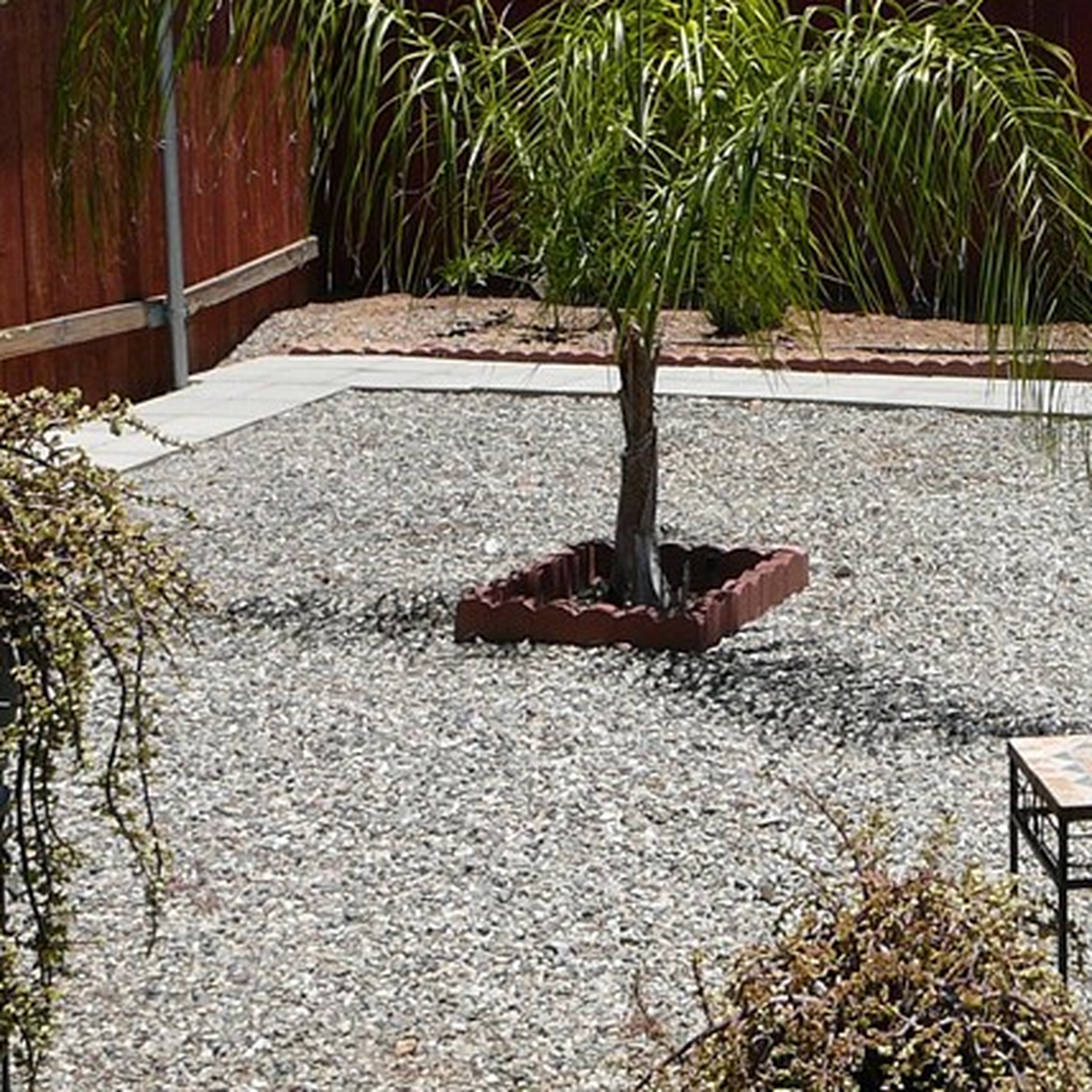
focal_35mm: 74
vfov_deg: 23.2
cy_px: 319
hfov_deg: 22.9
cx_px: 924
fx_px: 2641
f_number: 5
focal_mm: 5.2
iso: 80
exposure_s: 1/400
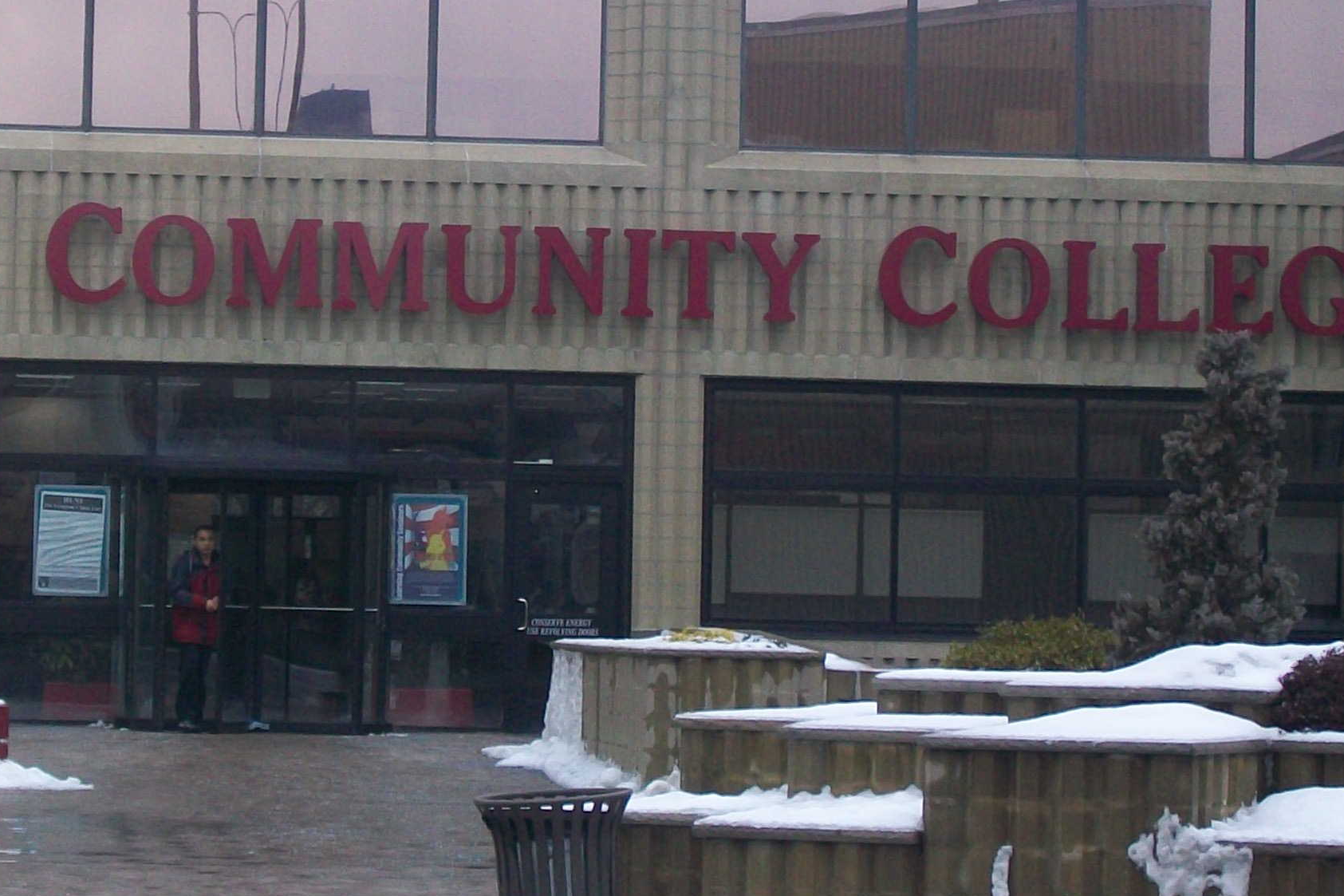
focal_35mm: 150
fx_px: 5599
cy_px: 381
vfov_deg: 9.1
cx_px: 213
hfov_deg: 13.6
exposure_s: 1/200
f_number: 3.8
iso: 64
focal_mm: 11.6
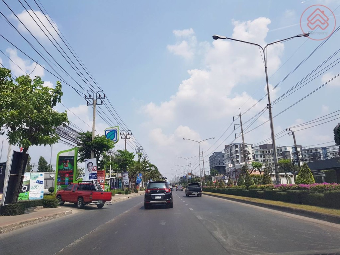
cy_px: 128
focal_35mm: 26
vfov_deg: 53.1
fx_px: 255
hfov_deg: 67.3
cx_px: 170
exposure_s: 1/1720
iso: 40
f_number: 1.7
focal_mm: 4.2
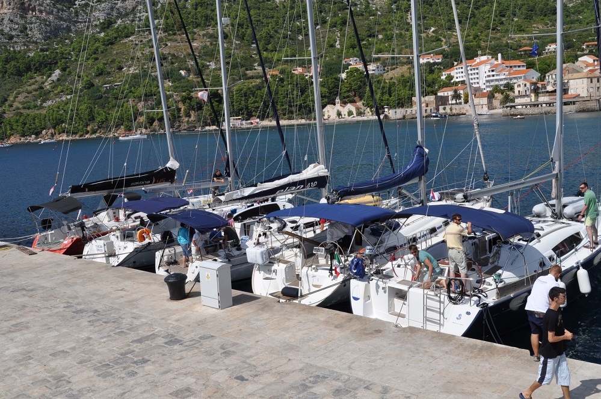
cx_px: 300
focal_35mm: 36
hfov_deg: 53.2
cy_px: 200
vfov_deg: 36.8
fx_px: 600
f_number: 14
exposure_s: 1/800
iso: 500
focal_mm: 24
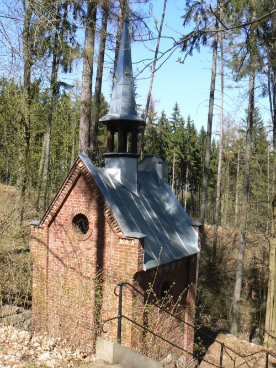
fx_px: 383
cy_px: 184
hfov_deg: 39.6
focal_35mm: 36
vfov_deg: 51.4
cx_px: 138
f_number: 5.6
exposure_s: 1/250
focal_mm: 6
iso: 80
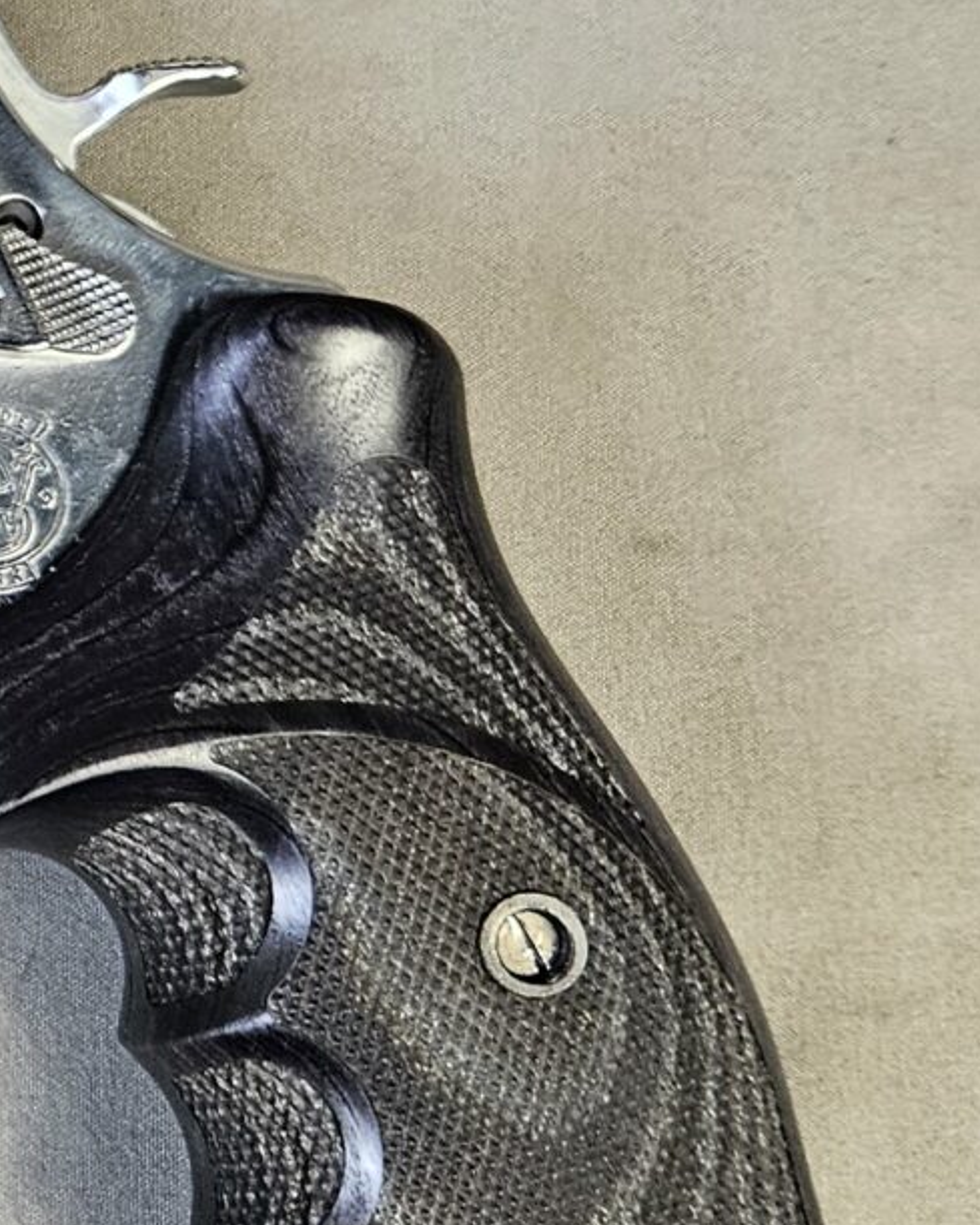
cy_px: 305
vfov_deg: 20.2
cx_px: -870
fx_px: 3407
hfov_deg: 14.2
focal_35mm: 94
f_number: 1.8
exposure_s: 1/100
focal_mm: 5.4
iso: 320
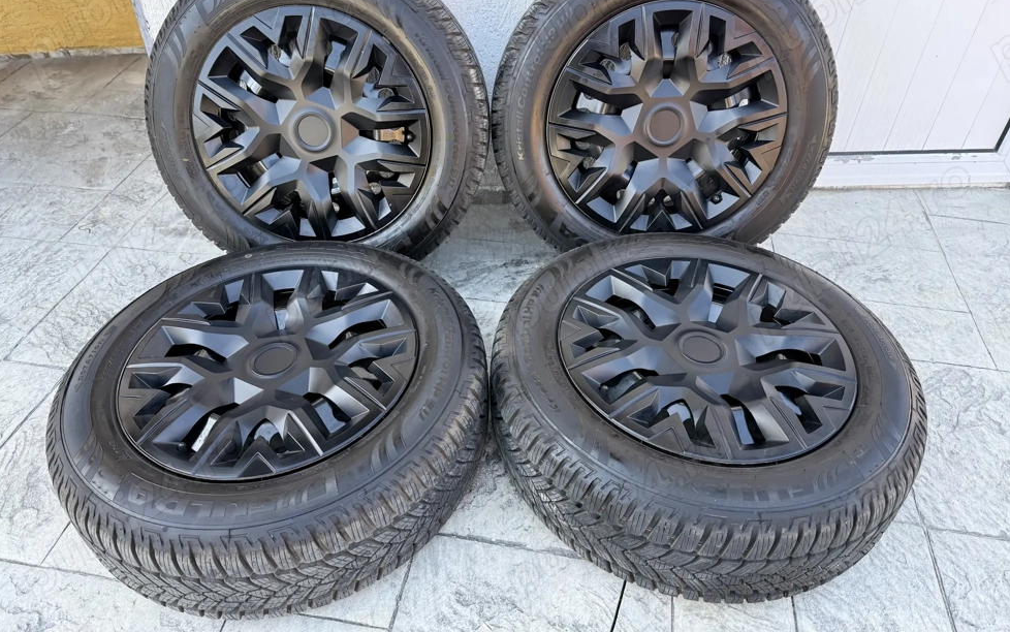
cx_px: 496
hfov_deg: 70.4
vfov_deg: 47.5
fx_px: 716
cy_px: 267
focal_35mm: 26
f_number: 1.78
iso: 100
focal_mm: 6.76
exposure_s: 1/261
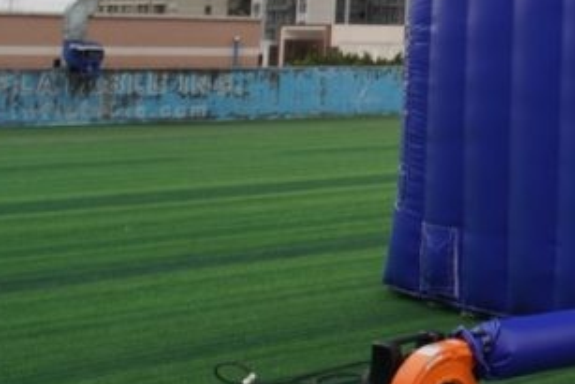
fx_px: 1278
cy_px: -110
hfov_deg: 21.2
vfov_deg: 16.2
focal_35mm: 80
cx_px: 877
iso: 100
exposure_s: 1/80
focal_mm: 16
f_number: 5.6
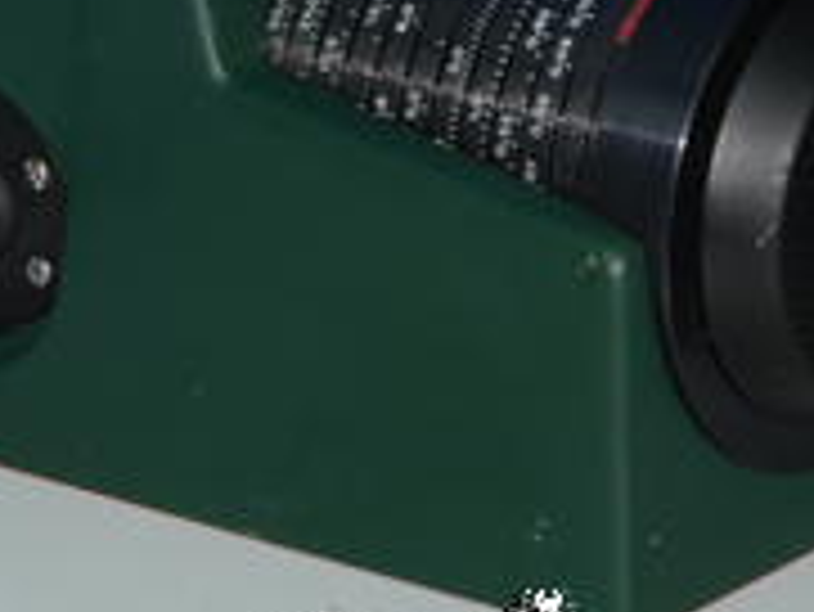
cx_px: 427
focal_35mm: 340
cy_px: 171
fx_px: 8000
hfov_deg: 5.8
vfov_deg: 4.4
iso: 400
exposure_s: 1/60
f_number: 11
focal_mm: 77
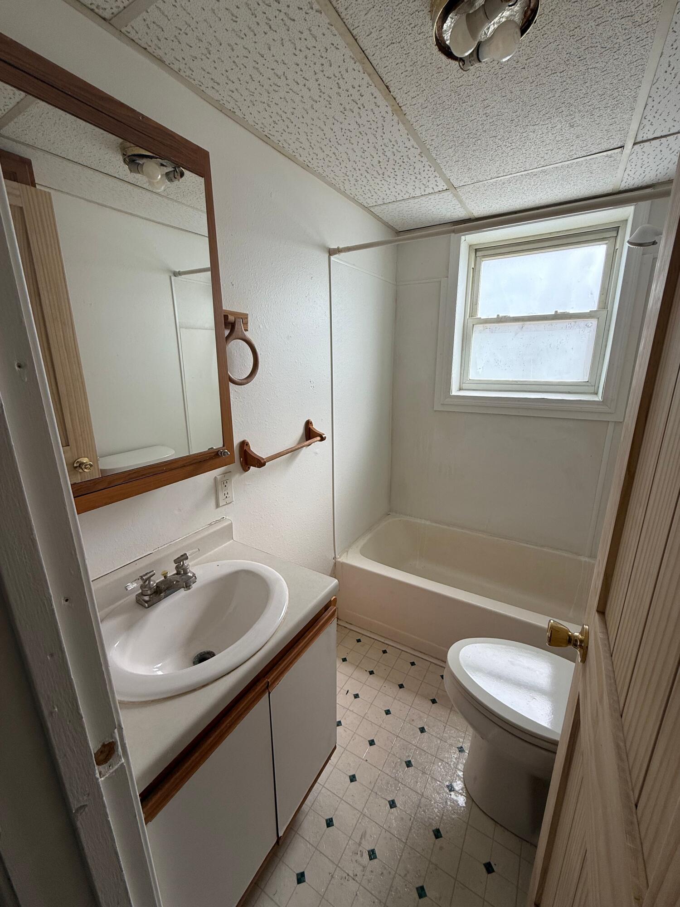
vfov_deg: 102.1
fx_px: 367
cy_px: 454
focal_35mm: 14
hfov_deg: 85.7
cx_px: 340
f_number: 2.2
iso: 64
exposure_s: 1/191
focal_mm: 2.22
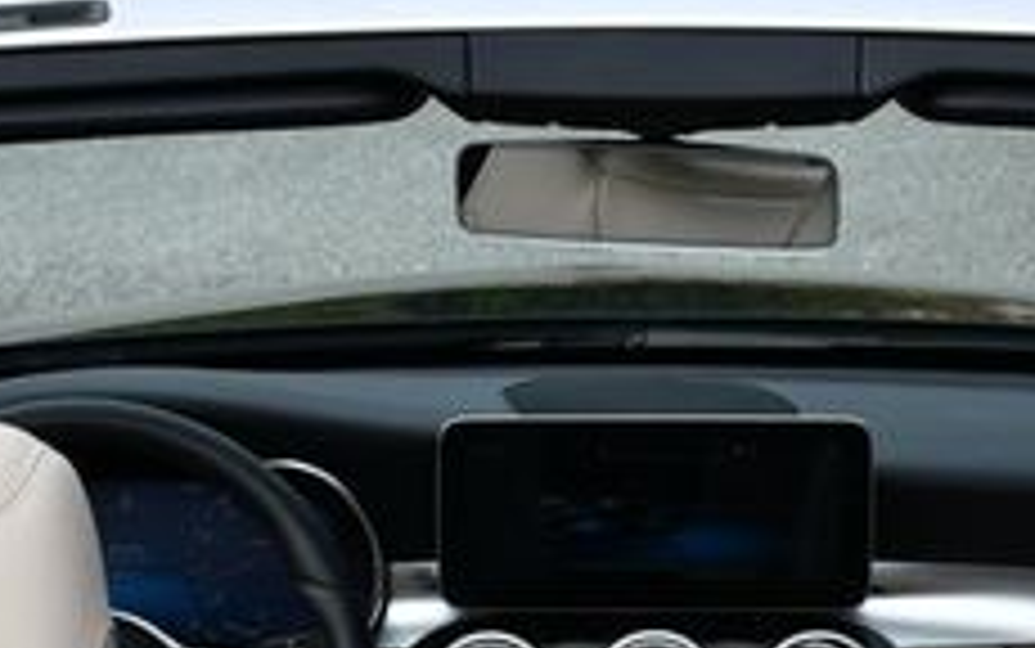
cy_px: 603
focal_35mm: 170
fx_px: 4798
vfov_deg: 7.7
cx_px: 648
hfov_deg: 12.3
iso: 125
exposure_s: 1/250
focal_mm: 30
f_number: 8
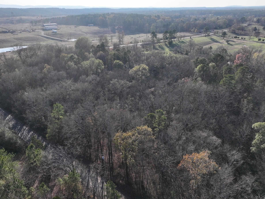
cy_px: 96
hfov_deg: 69.4
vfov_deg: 54.9
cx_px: 136
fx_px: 191
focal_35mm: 25
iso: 360
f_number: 2.8
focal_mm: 12.29
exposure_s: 1/4000
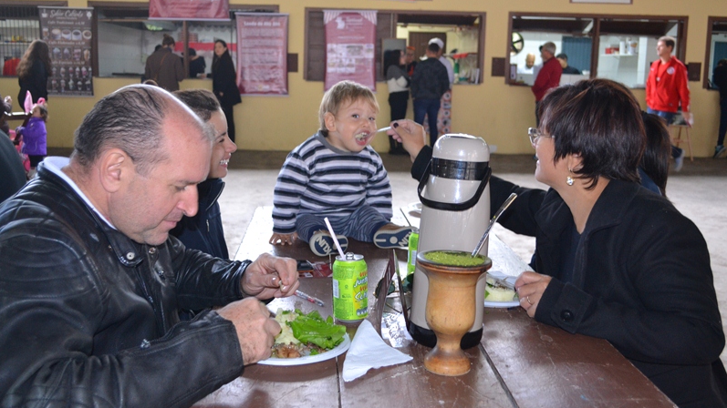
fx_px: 790
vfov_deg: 29.0
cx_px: 364
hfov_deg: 49.4
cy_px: 178
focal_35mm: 41
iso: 1100
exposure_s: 1/60
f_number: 4.2
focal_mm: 26
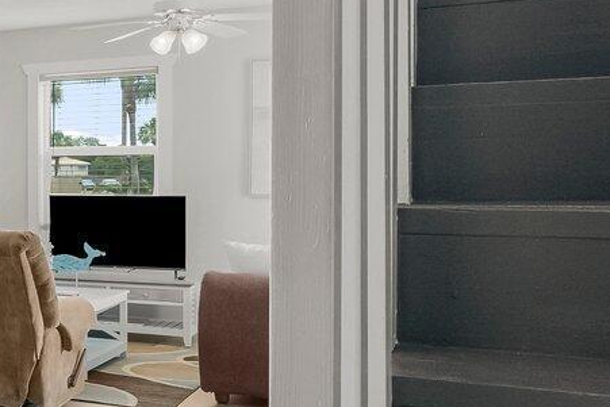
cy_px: 203
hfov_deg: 24.4
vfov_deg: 23.0
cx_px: -356
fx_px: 1000
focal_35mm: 59
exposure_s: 1/8
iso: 640
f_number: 9
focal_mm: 13
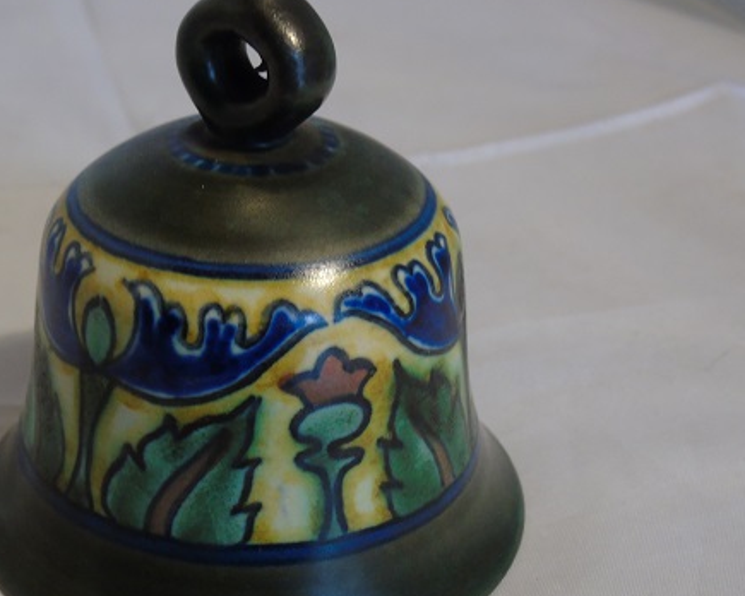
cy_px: 361
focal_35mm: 66
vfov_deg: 23.1
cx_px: 265
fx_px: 1455
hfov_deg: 28.6
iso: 200
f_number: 4.1
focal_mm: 8.2
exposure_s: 1/30
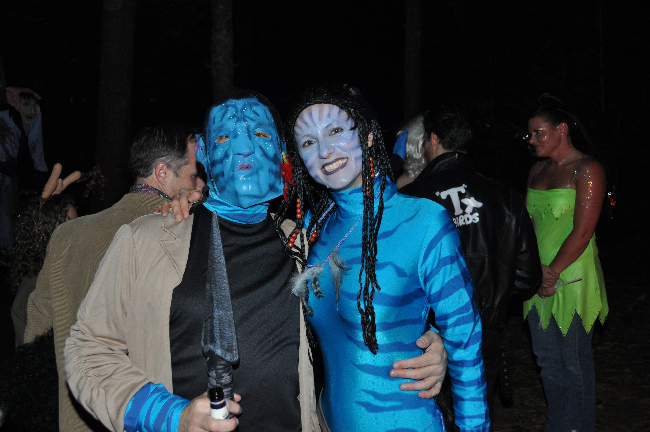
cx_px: 325
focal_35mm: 36
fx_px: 649
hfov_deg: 53.2
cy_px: 216
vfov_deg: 36.8
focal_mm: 24
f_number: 4
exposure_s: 1/60
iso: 800
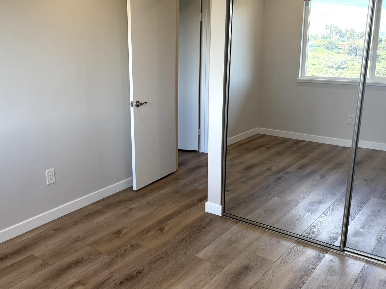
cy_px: 139
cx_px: 125
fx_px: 379
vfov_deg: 41.8
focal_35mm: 34
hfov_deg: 52.8
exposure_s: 1/194
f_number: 1.78
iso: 125
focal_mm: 6.76
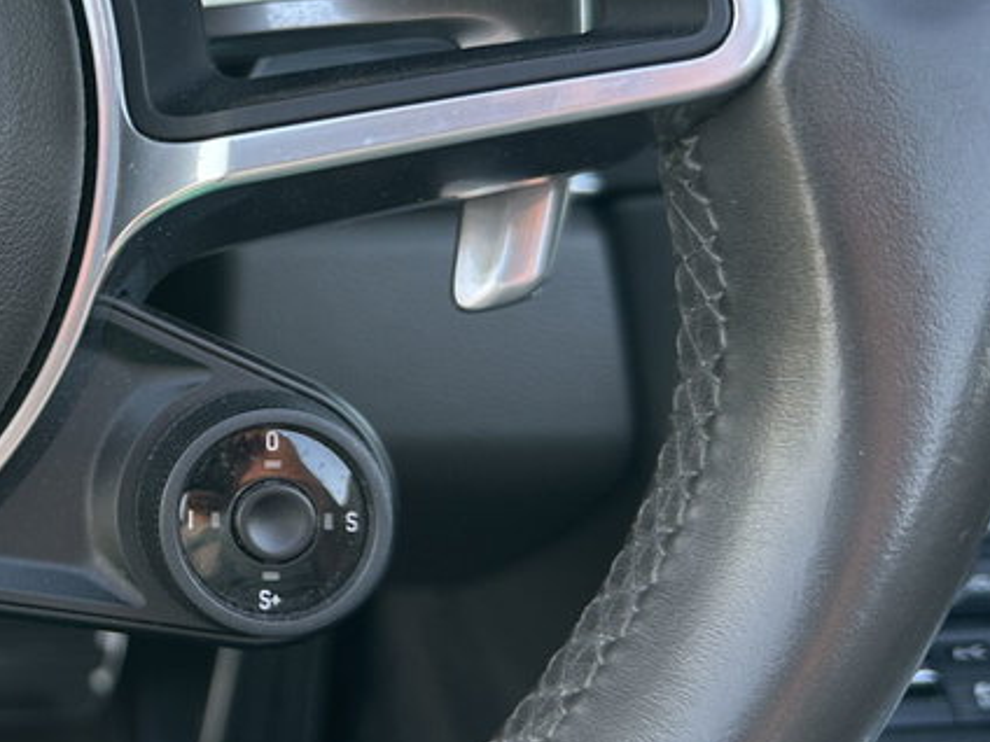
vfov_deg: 25.2
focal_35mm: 58
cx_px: -93
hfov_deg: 29.9
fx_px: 1659
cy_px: 422
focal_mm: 6.86
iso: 80
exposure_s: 1/121
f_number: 1.78
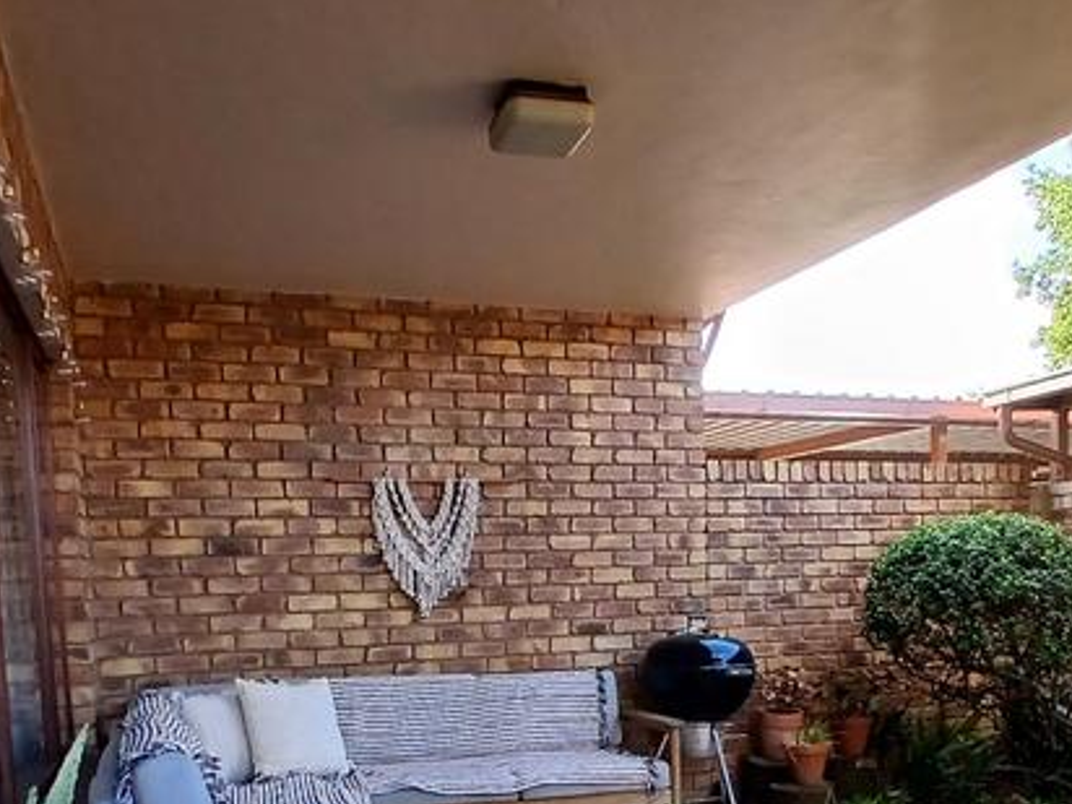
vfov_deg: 40.4
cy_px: 690
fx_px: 1022
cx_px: 554
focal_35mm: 33
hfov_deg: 55.3
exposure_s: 1/100
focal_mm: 1.4
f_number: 2.2
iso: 80
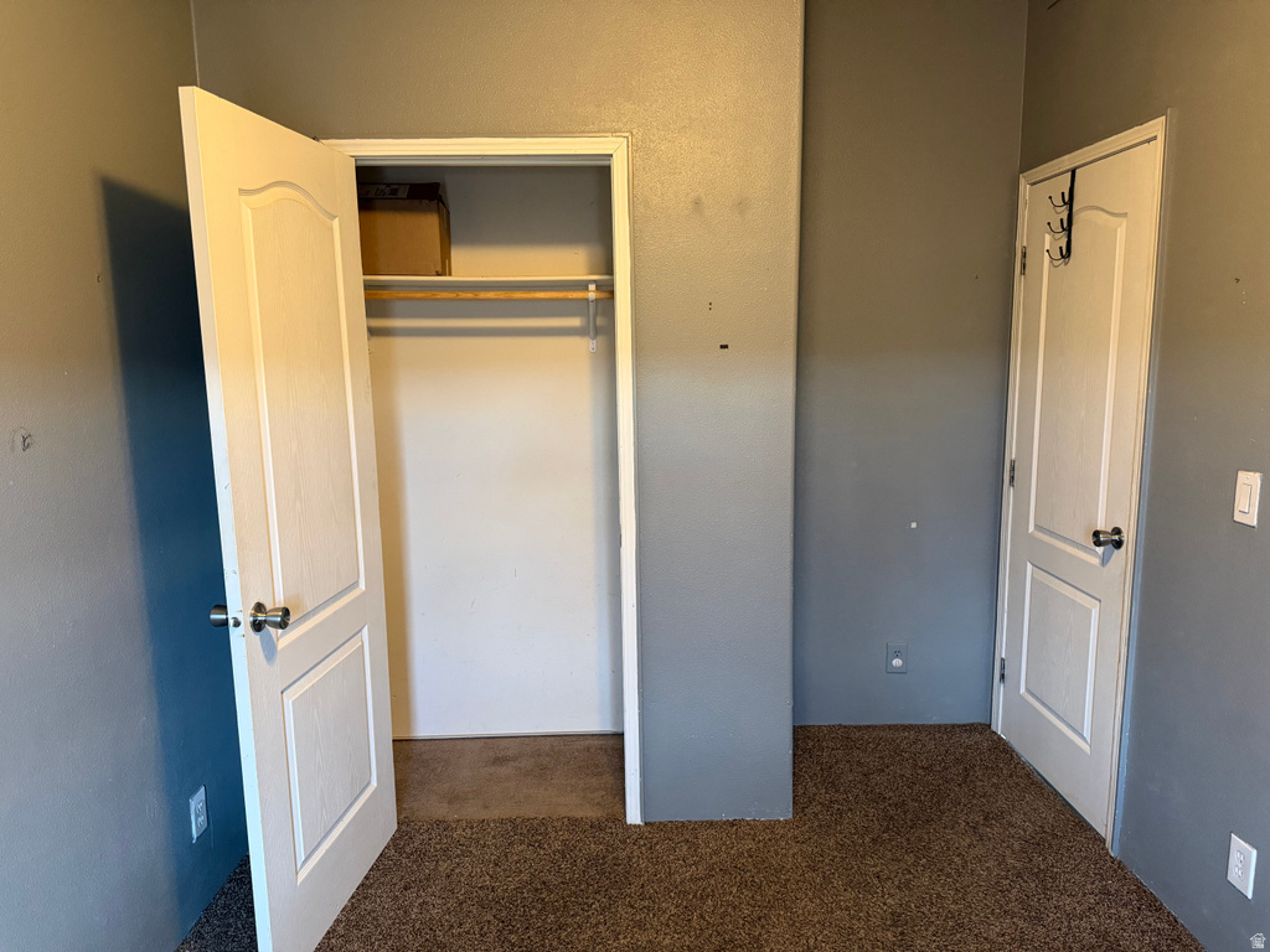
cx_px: 635
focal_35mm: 24
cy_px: 476
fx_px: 881
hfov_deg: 71.6
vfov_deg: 56.8
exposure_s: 1/60
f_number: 1.78
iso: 500
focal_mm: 6.76
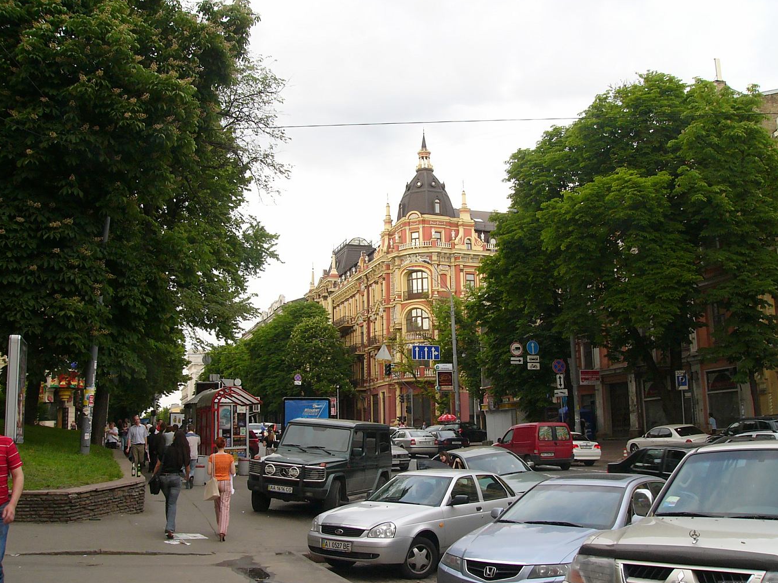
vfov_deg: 38.7
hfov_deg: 50.1
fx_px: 832
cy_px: 293
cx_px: 397
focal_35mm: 37
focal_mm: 6
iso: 100
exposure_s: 1/100
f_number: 5.2
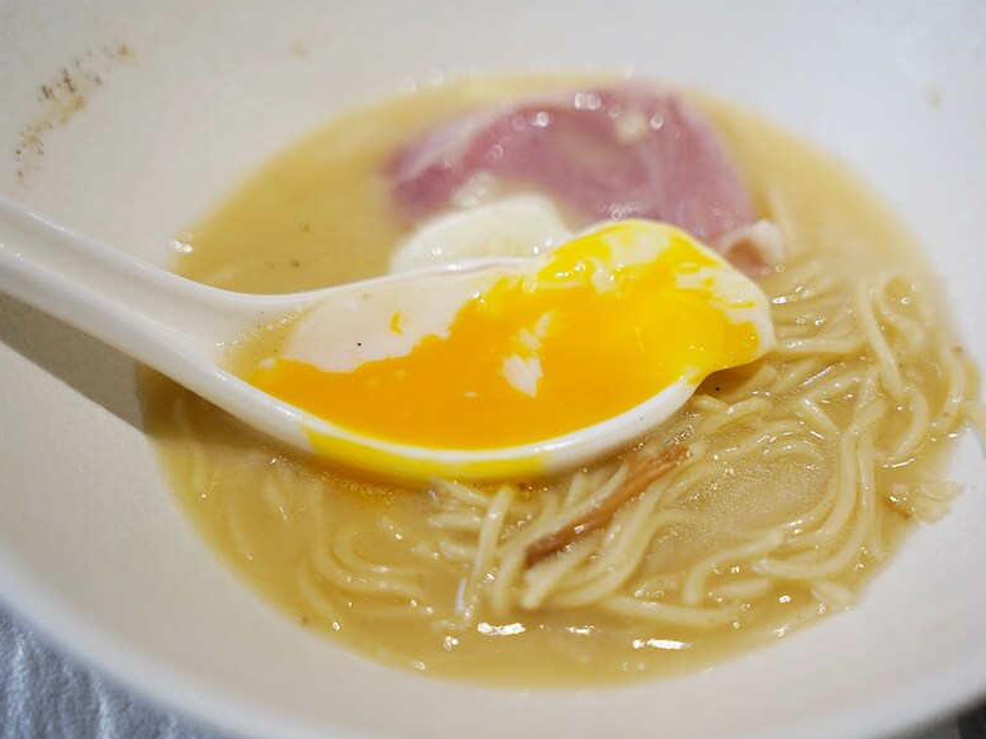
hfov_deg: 34.5
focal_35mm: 56
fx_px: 1585
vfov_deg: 26.2
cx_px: 537
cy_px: 367
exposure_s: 1/60
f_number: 3.5
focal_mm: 50.6
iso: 320
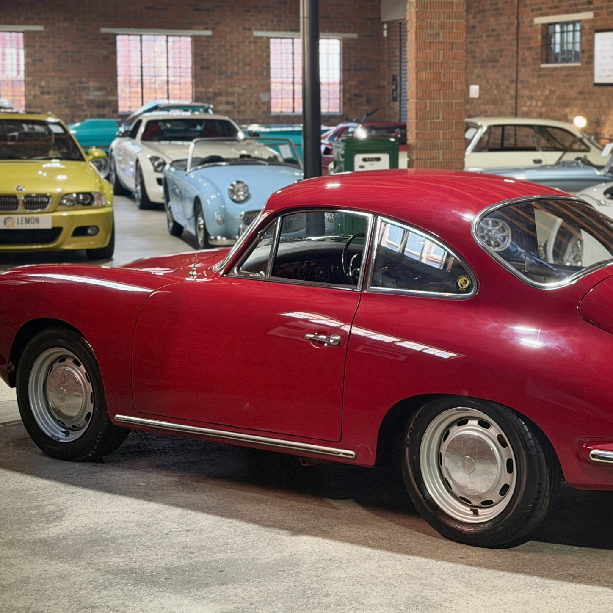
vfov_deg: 23.0
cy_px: 257
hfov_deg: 23.0
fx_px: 1503
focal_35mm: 75
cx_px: 403
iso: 250
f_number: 1.78
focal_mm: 6.76
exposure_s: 1/51
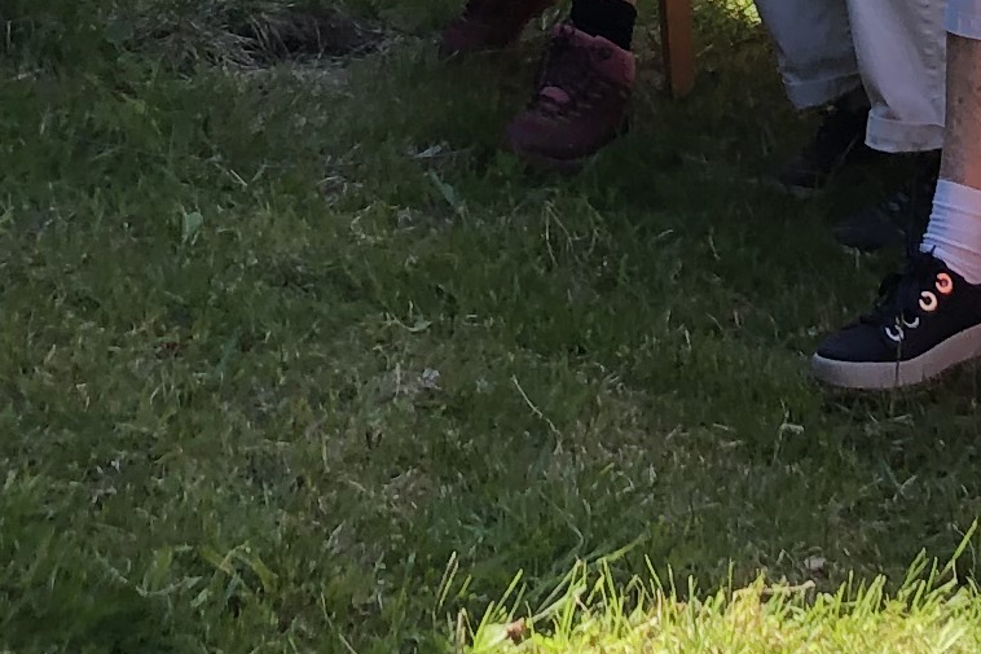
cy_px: -676
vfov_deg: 8.4
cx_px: 258
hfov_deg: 13.2
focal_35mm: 155
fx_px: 4223
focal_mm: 3.99
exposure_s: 1/361
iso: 20
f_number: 1.8
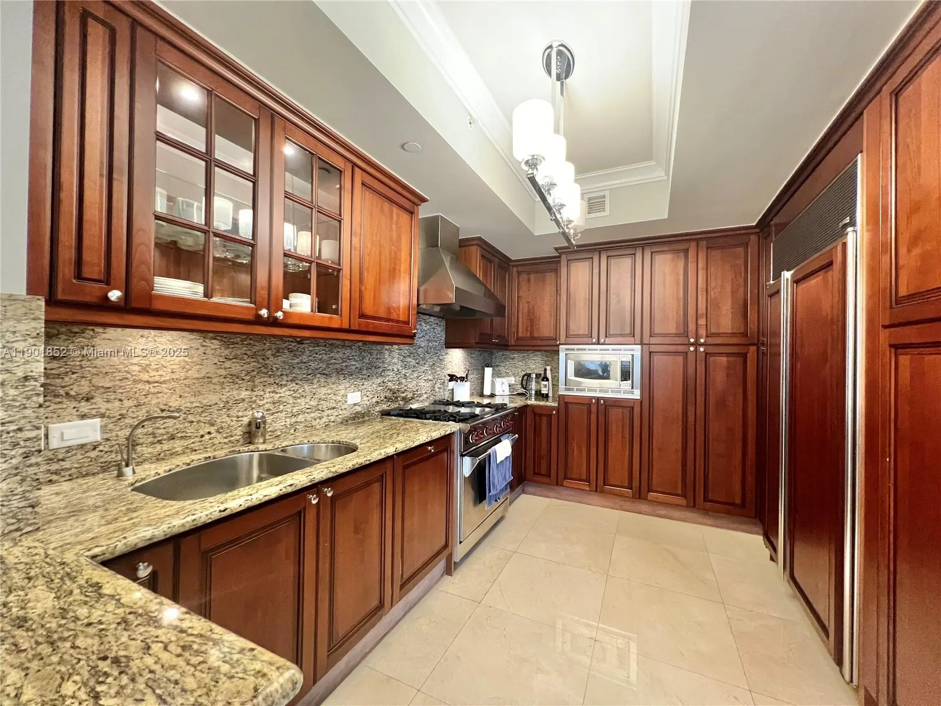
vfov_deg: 89.9
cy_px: 353
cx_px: 470
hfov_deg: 106.2
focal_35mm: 13
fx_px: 353
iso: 500
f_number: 1.8
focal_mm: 1.57
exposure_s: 1/60
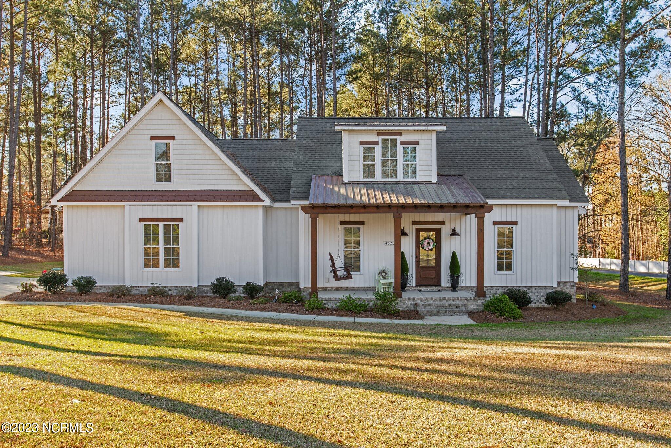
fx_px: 597
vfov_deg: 41.1
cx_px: 336
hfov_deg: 58.7
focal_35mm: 32
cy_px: 224
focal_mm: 32
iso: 100
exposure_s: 1/60
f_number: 8
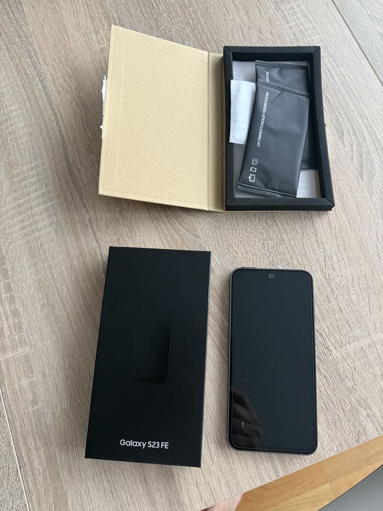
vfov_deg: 71.6
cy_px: 256
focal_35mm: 24
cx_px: 192
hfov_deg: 56.8
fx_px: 354
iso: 320
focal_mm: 6.76
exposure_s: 1/60
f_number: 1.78
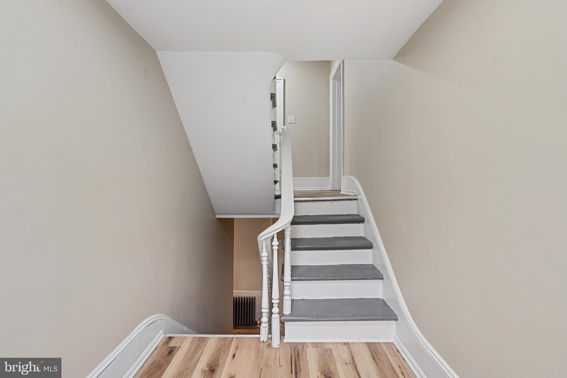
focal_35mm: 16
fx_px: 252
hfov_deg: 96.7
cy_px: 189
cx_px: 284
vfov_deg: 73.7
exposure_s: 1/13
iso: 1600
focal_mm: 16
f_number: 8
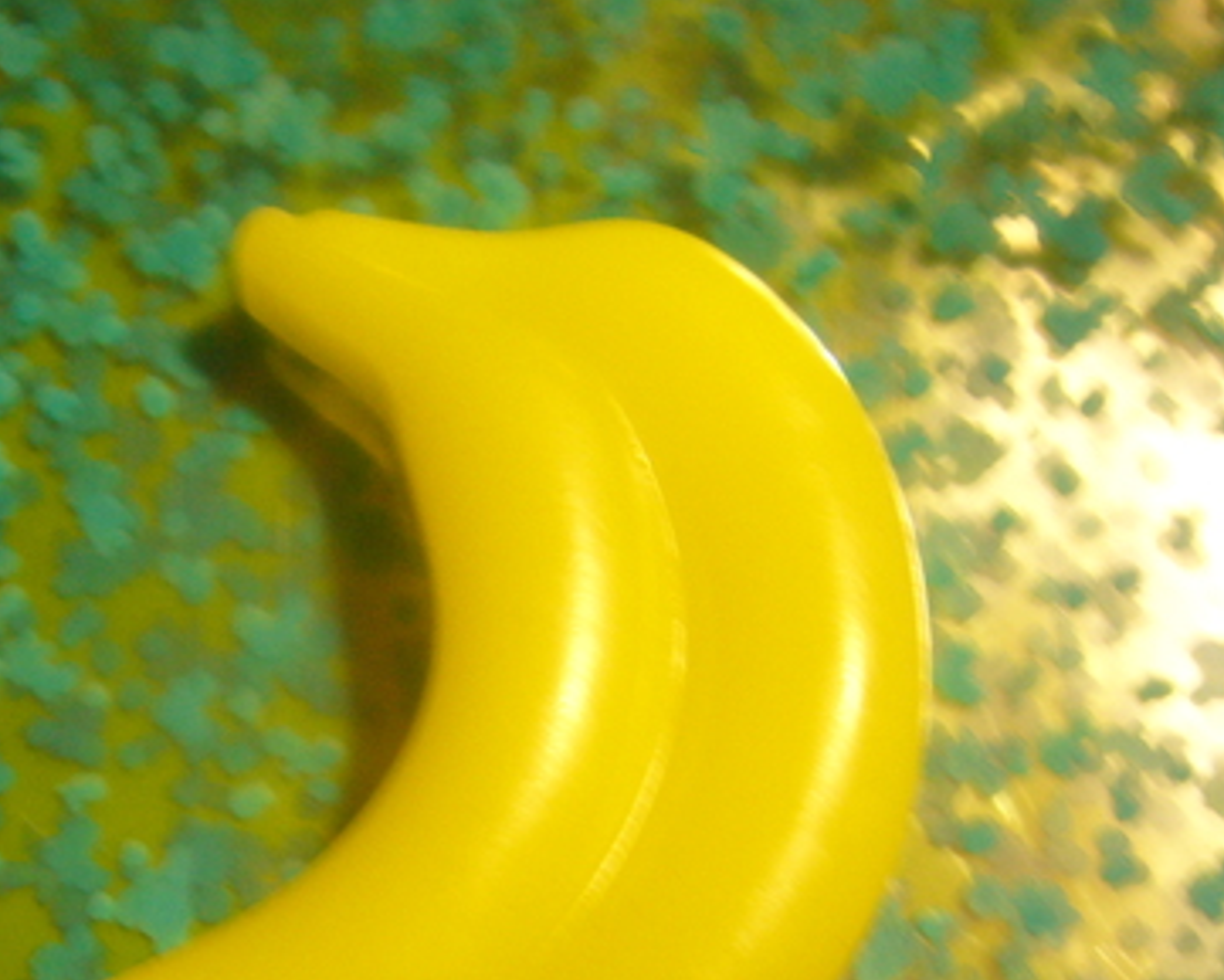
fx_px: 1884
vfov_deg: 28.8
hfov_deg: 35.5
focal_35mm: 52
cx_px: 380
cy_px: 693
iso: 200
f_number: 2.8
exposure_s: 1/8
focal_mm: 5.8
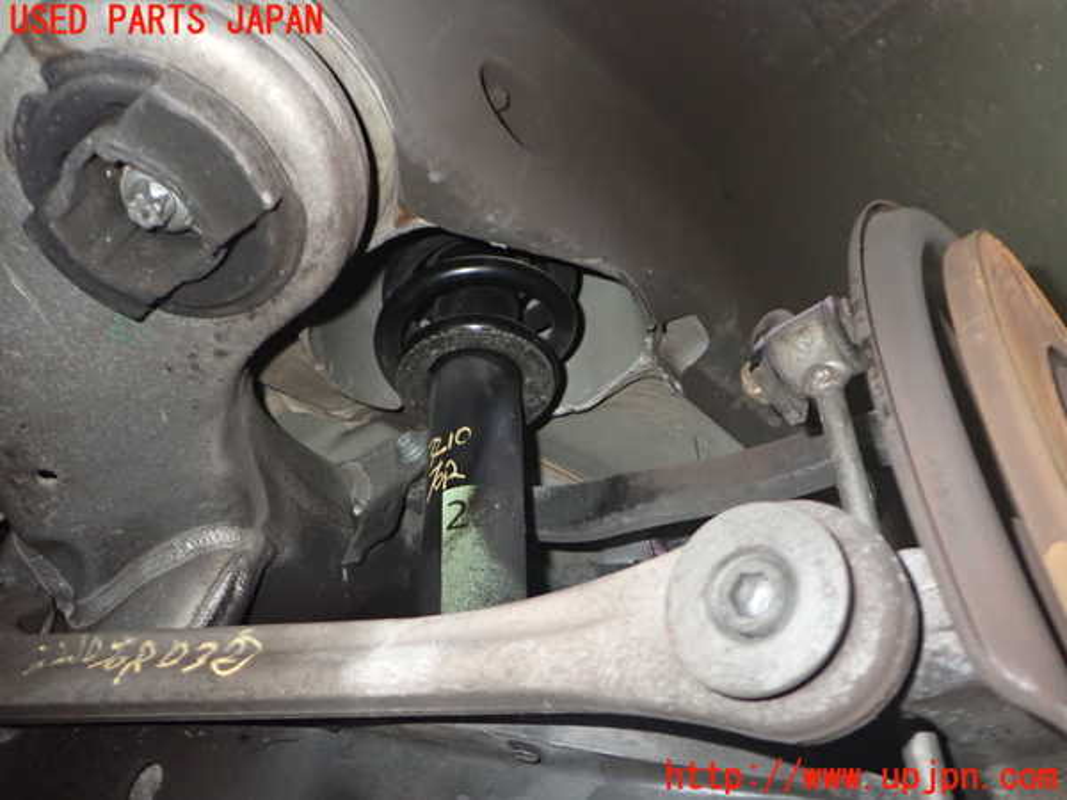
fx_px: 925
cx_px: 534
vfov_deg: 46.8
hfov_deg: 60.0
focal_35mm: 30
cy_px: 400
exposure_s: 1/30
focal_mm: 5.4
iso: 800
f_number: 6.3
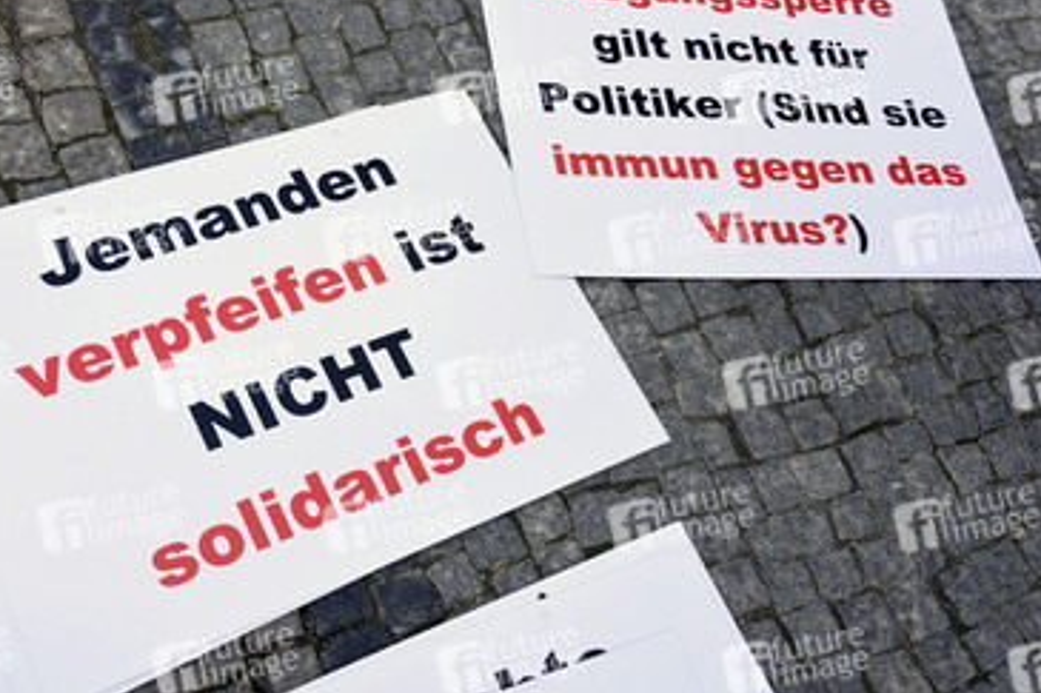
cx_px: 435
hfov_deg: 41.8
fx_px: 1358
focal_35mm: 47
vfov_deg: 28.6
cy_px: 305
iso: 250
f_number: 6.3
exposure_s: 1/160
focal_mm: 38
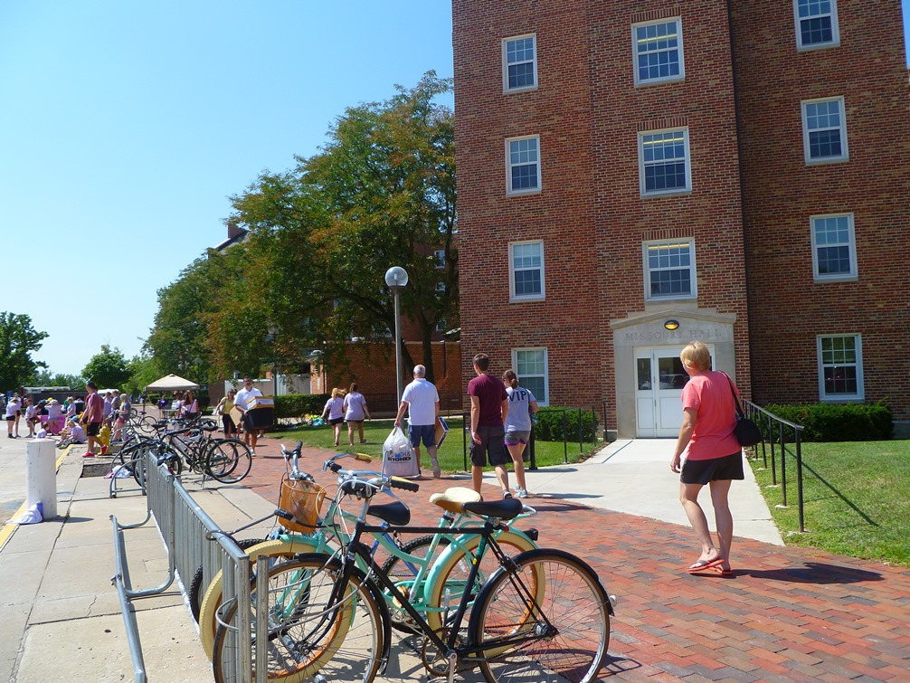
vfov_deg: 49.8
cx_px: 455
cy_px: 342
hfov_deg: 63.4
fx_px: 736
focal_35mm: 28
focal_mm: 5
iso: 80
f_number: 3.3
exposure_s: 1/640
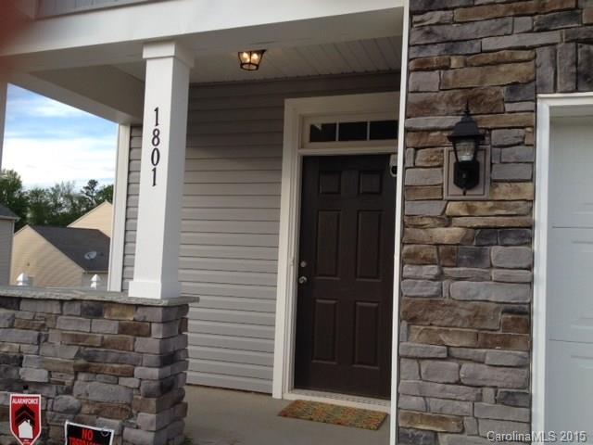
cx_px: 296
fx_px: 600
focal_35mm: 35
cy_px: 222
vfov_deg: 40.7
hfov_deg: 52.6
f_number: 2.4
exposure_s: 1/403
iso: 50
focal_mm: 4.28
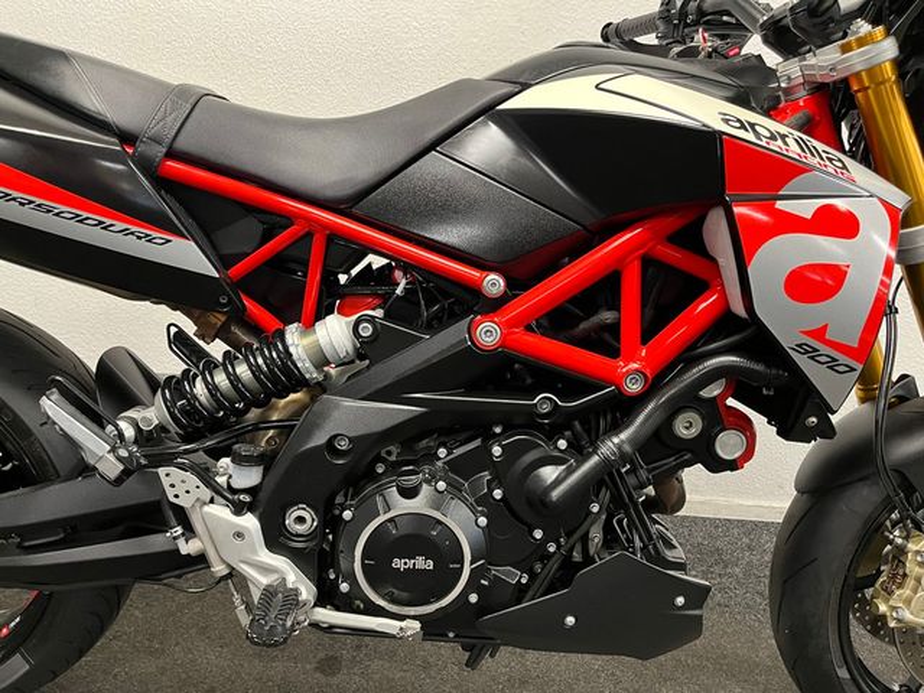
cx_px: 462
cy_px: 346
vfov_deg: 53.1
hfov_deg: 67.3
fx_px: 694
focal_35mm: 26
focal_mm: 5.1
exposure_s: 1/50
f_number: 1.6
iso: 320
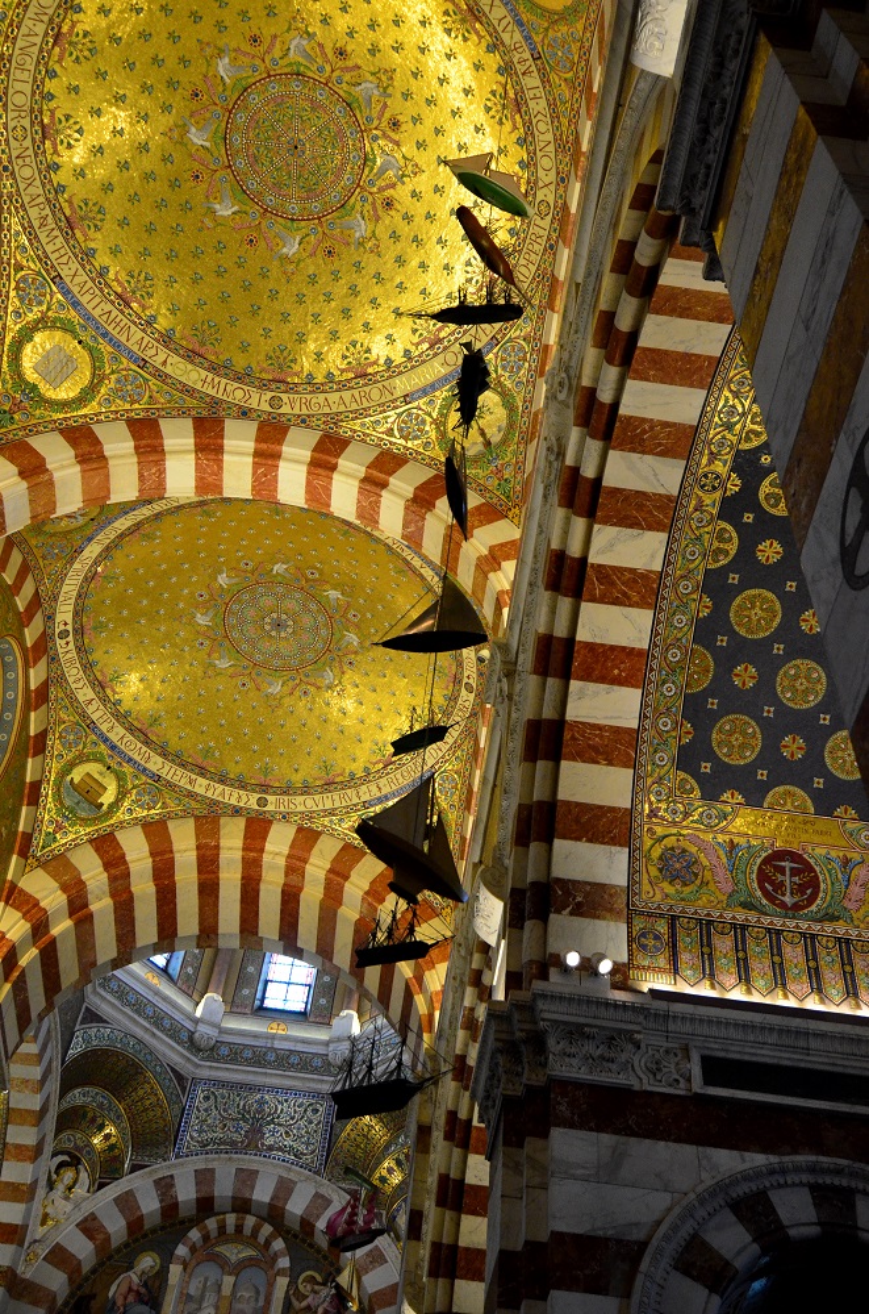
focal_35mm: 36
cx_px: 434
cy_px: 657
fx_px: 1310
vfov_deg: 53.2
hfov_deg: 36.7
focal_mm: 24
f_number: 4.5
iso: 3200
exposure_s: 1/320
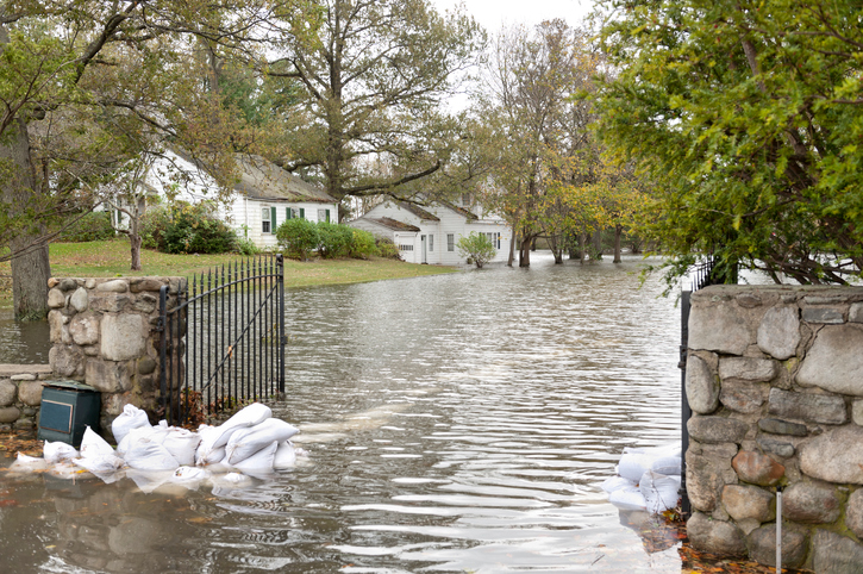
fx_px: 910
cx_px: 432
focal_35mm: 38
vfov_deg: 35.0
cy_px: 287
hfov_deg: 50.7
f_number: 5
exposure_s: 1/100
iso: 100
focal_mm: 38
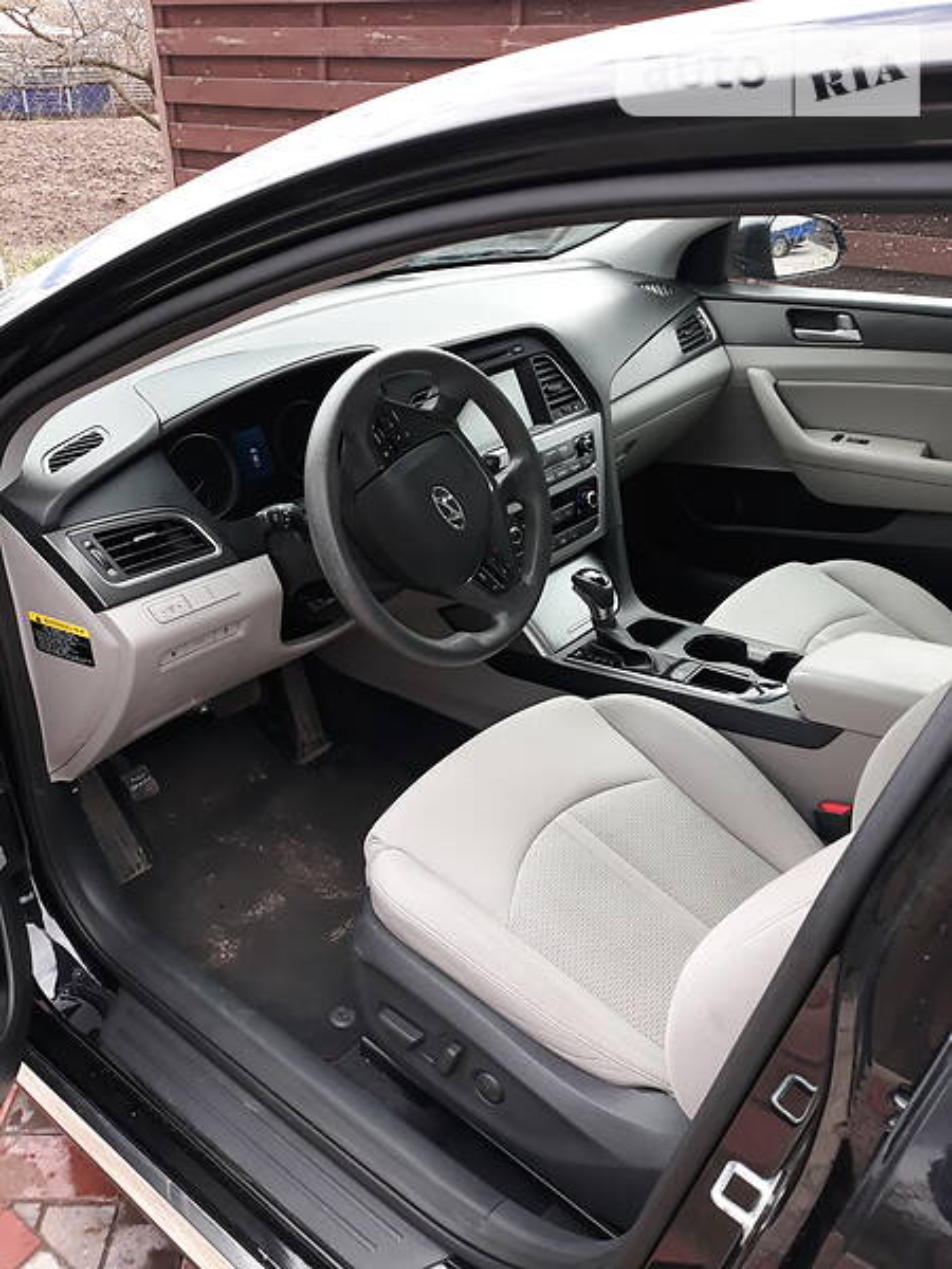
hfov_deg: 51.4
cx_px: 476
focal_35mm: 27
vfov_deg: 65.3
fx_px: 990
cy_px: 634
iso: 40
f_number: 1.7
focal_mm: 3.7
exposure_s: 1/122
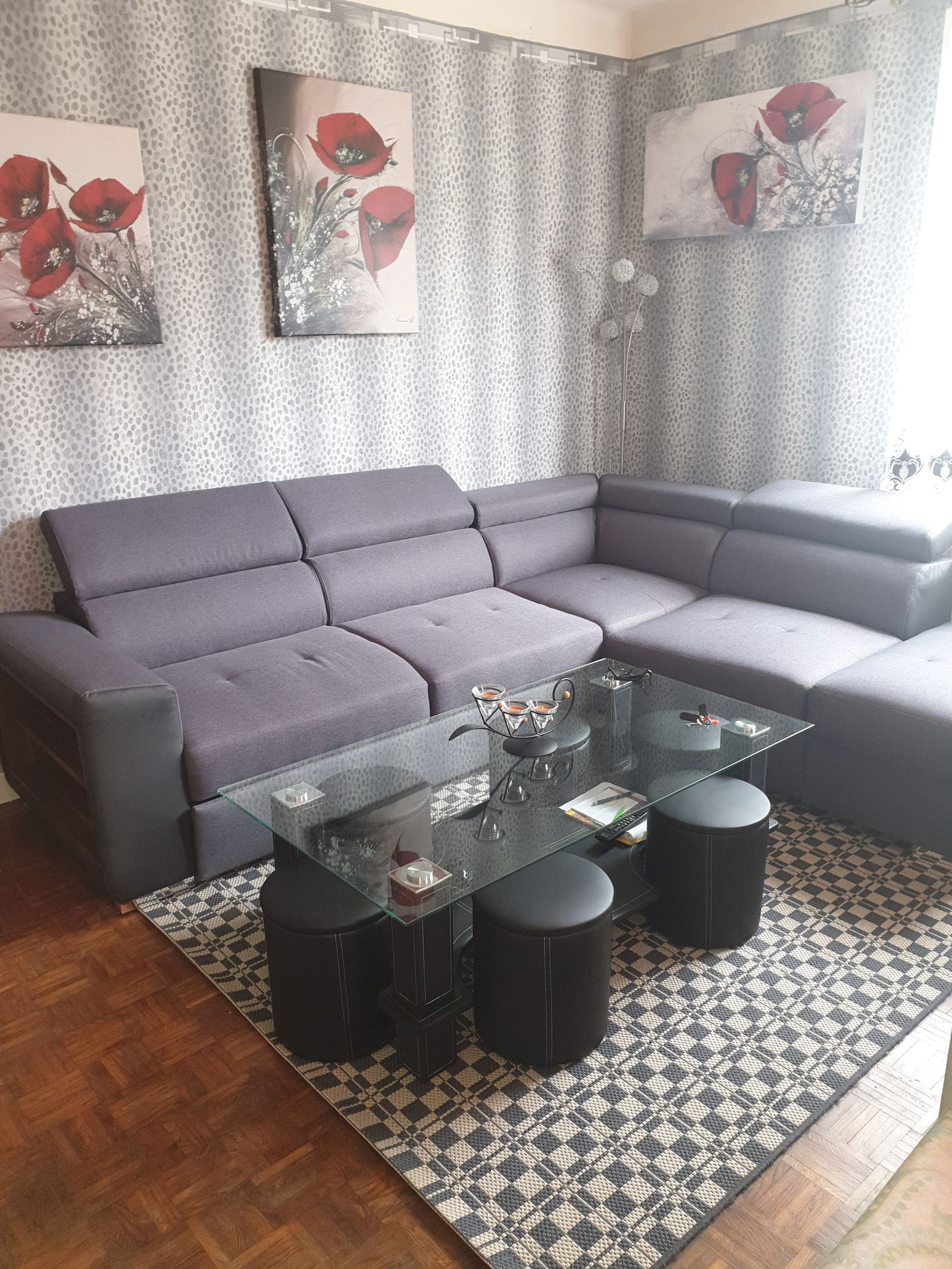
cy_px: 634
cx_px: 476
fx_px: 953
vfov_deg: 67.3
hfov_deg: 53.1
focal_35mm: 26
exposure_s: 1/25
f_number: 2.4
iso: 125
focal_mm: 4.3
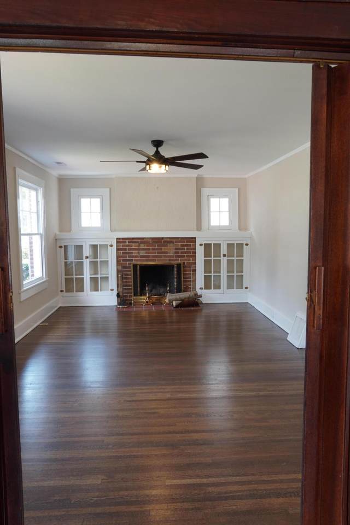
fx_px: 394
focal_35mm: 27
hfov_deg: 47.9
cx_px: 175
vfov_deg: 67.4
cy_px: 262
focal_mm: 18
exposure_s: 1/10
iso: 400
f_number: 11
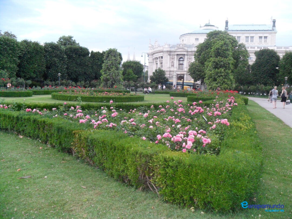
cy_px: 110
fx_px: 295
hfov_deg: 52.6
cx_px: 146
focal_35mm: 35
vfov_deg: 40.7
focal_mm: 6.3
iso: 240
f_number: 3
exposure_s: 1/45
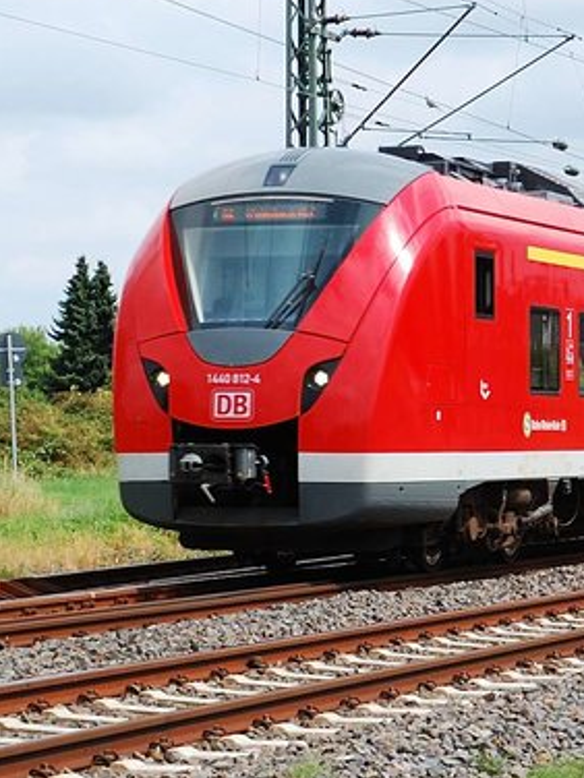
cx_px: 410
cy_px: 429
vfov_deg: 13.4
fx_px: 3307
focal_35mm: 147
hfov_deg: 10.1
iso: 200
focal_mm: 32
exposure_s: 1/400
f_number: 8
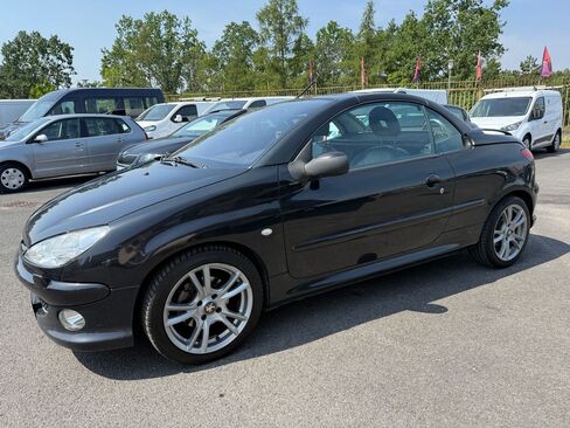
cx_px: 285
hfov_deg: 71.6
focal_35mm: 24
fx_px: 395
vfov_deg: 56.8
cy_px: 214
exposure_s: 1/1949
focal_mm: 6.76
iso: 80
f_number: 1.78
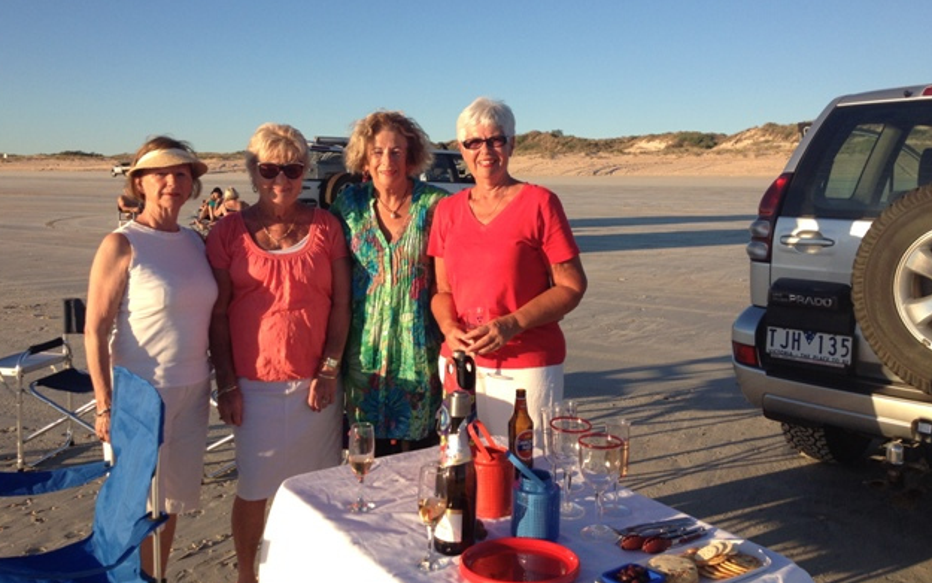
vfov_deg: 33.5
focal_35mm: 38
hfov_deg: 51.5
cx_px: 456
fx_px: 965
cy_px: 248
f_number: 2.4
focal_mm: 4.28
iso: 50
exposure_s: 1/890
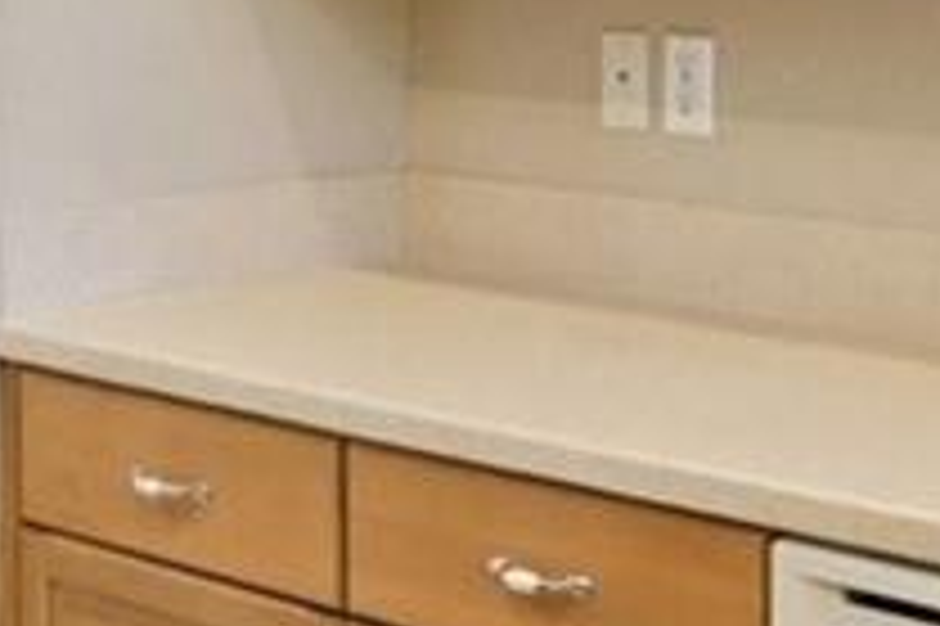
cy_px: -176
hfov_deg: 19.1
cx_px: 387
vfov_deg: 12.4
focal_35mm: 107
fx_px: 2792
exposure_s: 1/15
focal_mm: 14
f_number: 8
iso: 400
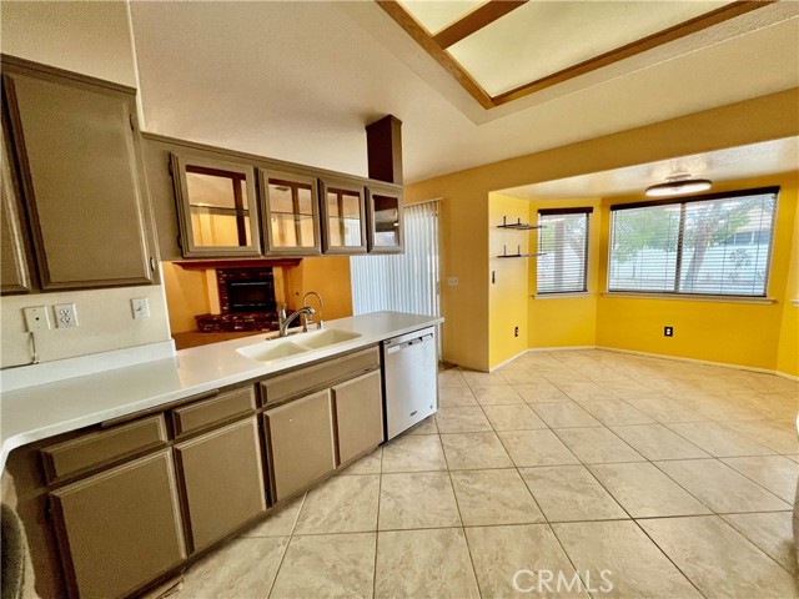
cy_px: 300
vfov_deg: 89.9
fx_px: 300
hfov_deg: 106.2
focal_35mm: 13
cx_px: 400
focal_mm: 1.57
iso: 160
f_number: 1.8
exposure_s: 1/120
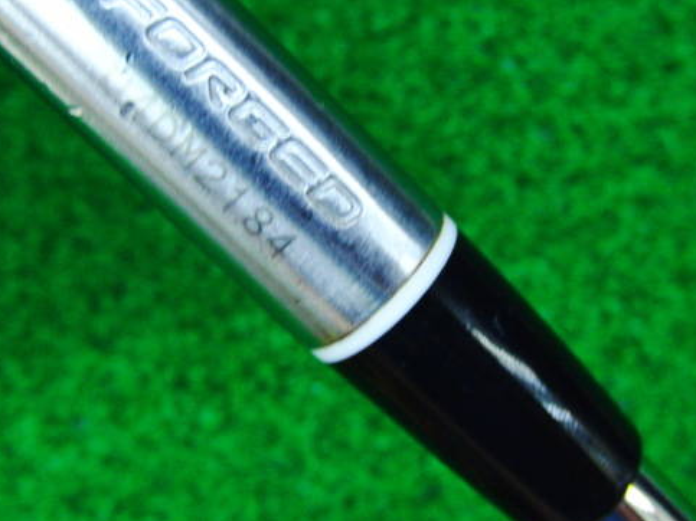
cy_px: 217
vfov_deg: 29.6
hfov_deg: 38.9
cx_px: 359
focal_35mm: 49
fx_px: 985
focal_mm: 6.42
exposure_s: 1/40
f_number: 3.6
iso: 400
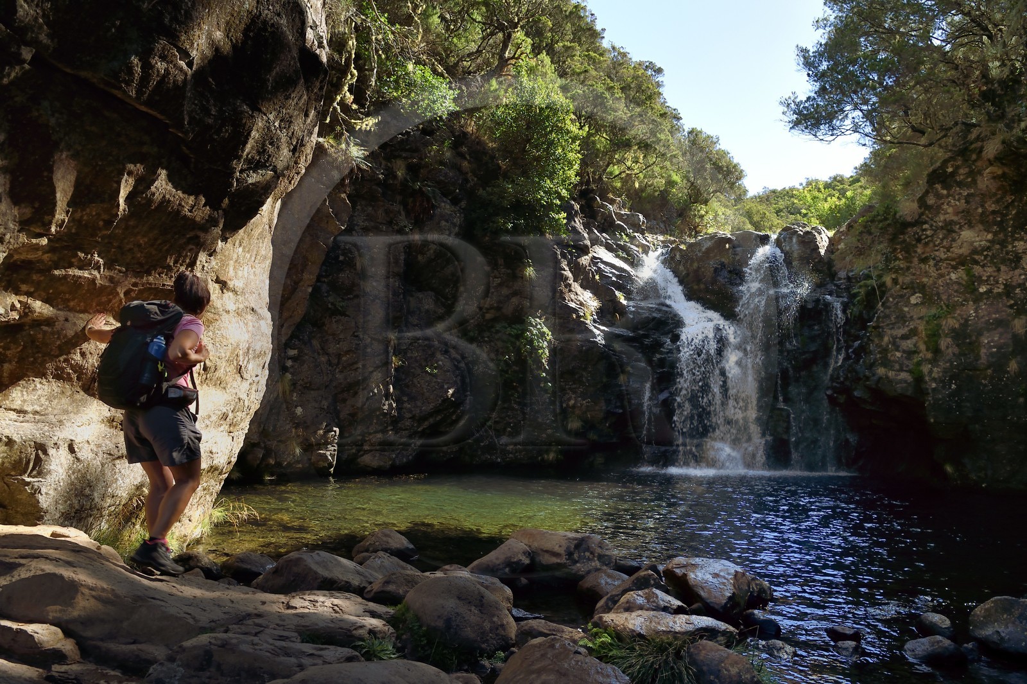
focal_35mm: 24
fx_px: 684
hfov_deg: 73.8
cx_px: 514
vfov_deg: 53.1
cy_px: 342
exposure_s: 1/125
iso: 200
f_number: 9
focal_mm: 24
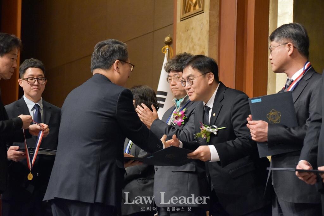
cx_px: 162
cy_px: 108
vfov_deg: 14.7
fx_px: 837
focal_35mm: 93
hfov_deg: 21.9
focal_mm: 62
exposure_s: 1/160
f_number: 5
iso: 3200
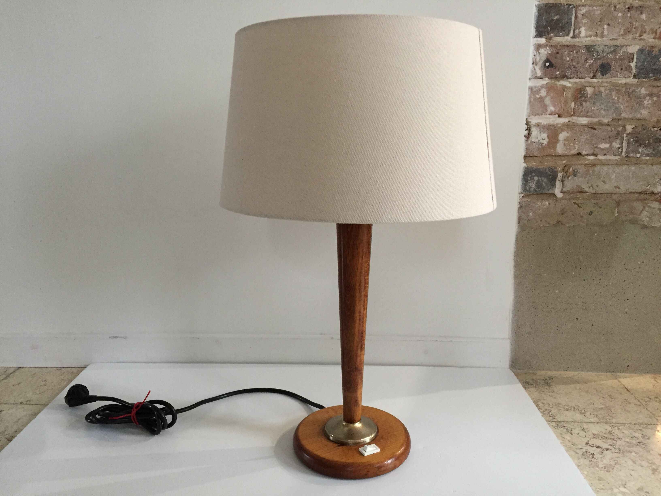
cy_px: 248
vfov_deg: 48.2
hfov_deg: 61.7
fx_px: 554
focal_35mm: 29
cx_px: 330
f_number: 2.2
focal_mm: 4.15
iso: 250
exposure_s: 1/33
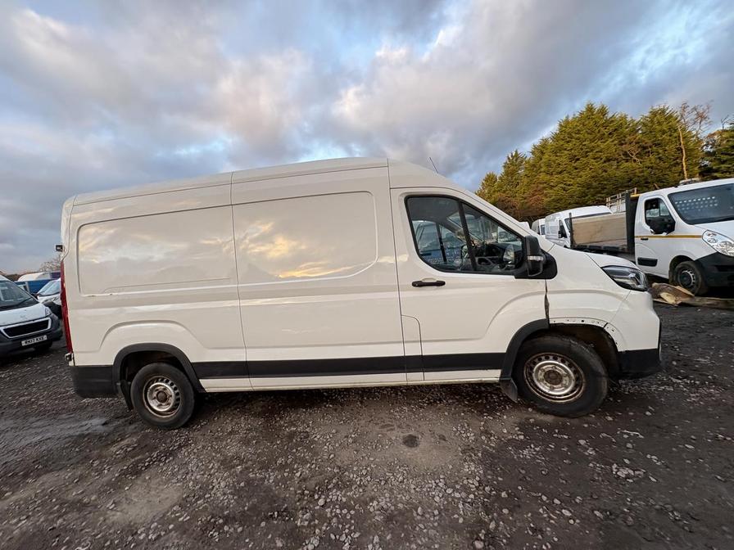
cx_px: 367
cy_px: 275
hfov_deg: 102.1
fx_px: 297
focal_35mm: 14
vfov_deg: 85.7
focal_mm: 2.22
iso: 40
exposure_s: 1/115
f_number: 2.2
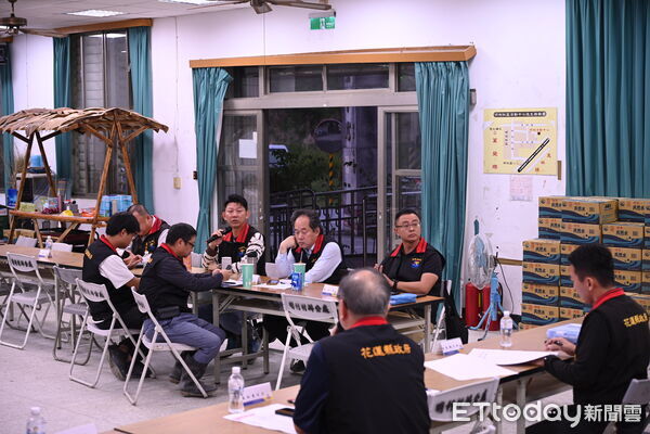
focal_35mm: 57
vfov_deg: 23.8
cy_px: 217
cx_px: 325
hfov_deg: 35.1
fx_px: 1029
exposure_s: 1/80
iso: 640
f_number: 4
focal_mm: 57
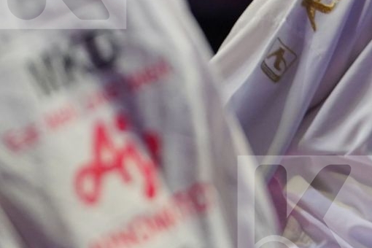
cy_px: -37
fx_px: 10828
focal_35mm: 1048
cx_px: 306
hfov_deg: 2.0
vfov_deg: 1.3
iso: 1250
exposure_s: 1/1000
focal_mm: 198
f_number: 2.8
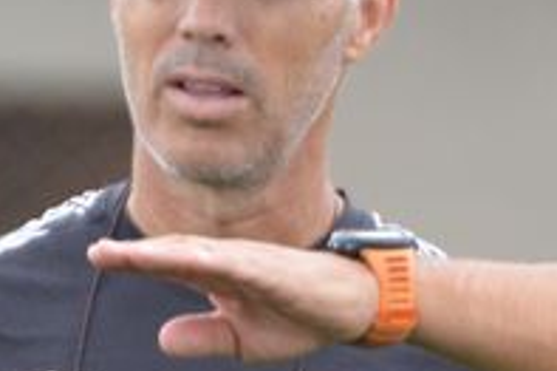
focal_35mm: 2173
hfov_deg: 0.9
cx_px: 410
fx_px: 33592
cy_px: 289
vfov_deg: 0.6
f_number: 5.6
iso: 1000
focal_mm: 300
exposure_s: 1/500
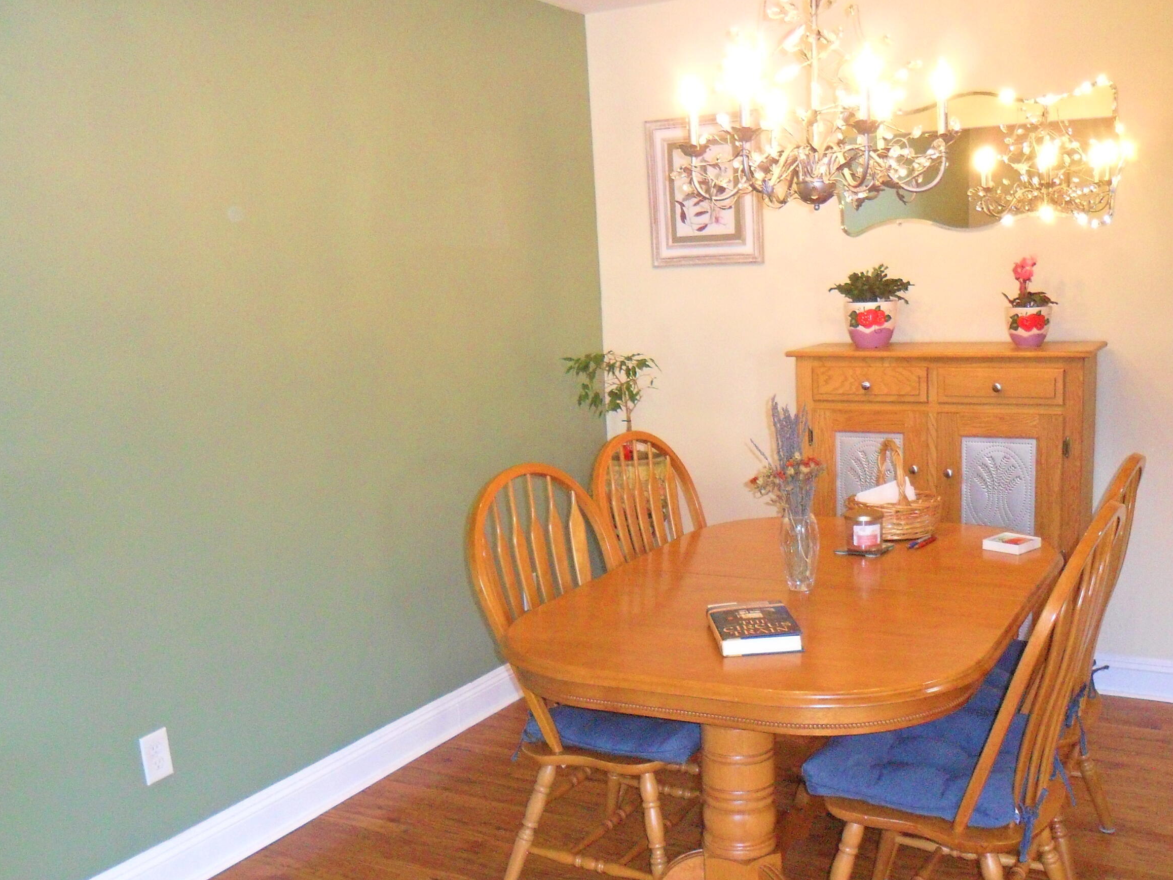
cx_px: 678
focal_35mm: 35
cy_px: 549
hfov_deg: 52.4
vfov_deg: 40.4
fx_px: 1186
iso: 400
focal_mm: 4.9
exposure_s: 1/30
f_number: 3.5
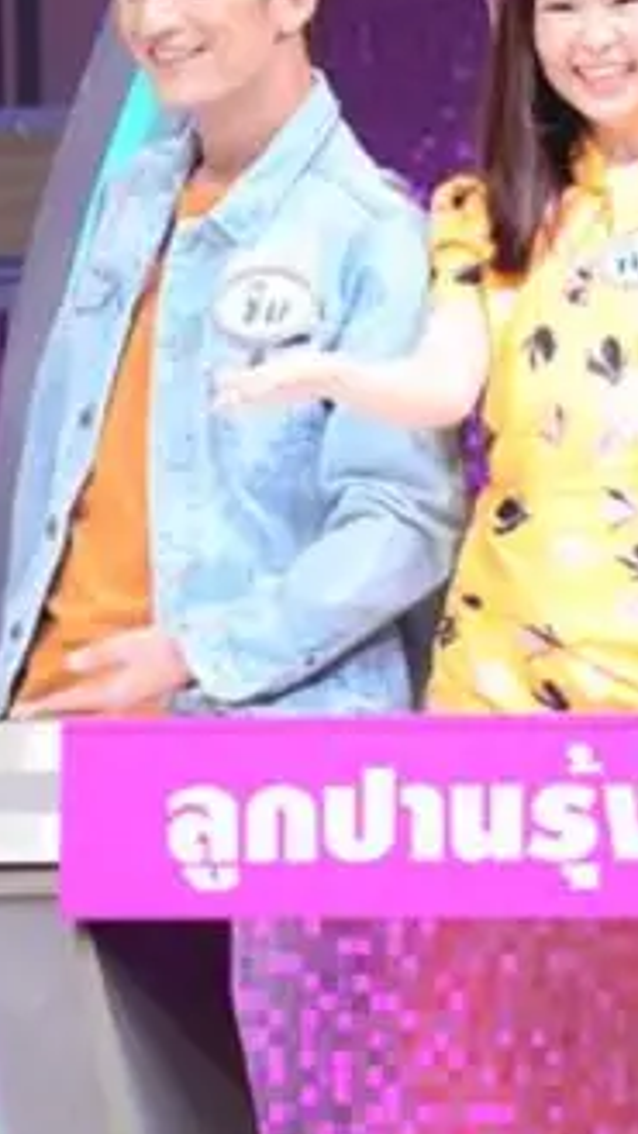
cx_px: 938
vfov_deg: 6.8
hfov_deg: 3.8
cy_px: 327
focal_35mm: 316
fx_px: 9513
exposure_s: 1/200
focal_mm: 85
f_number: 5.3
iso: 2000
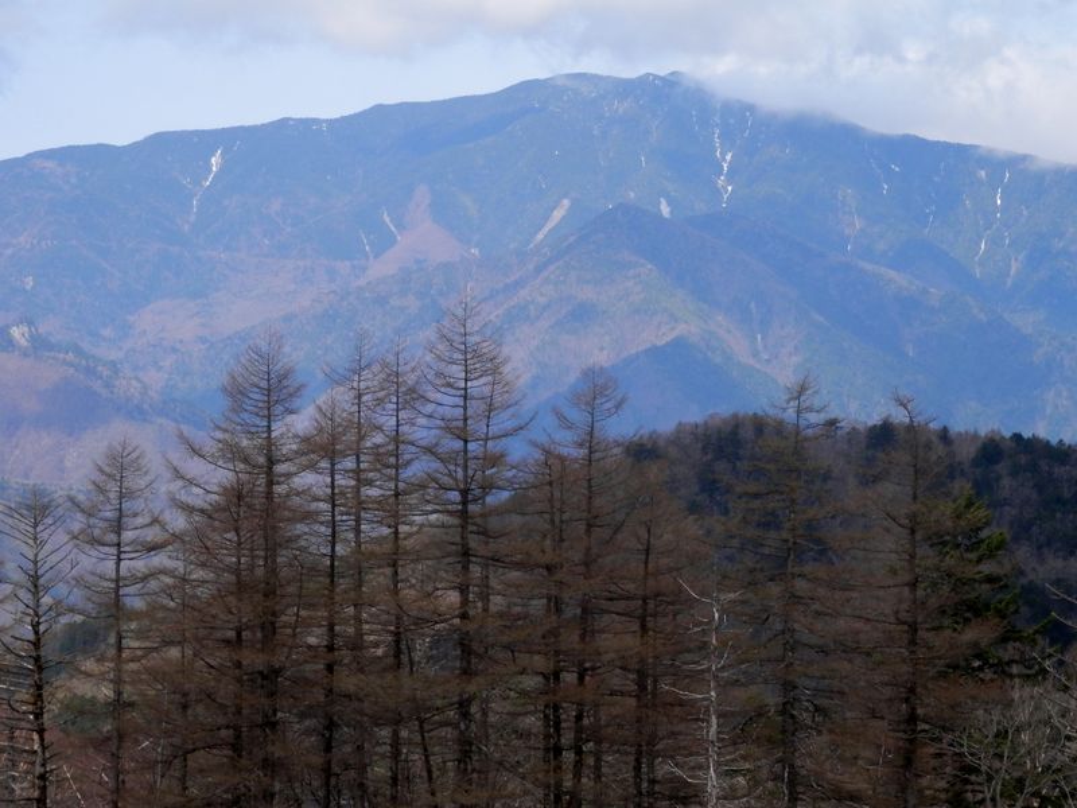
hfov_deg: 15.4
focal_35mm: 128
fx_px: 3982
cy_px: 404
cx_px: 538
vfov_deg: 11.6
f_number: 5.3
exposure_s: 1/320
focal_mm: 22.9
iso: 80
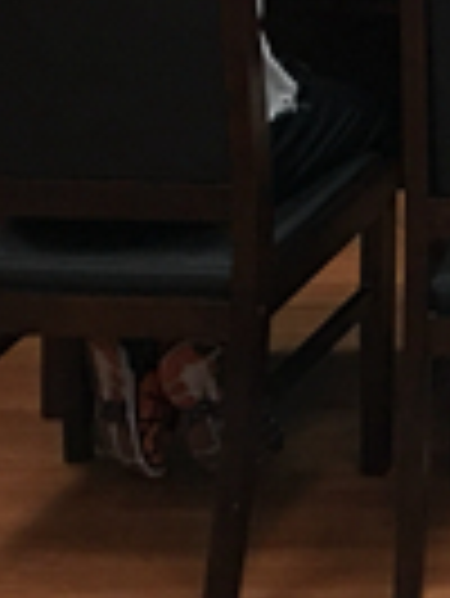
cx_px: 1202
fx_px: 3011
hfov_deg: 7.7
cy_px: -562
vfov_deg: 10.5
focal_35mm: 174
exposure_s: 1/17
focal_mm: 4.15
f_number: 2.2
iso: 64
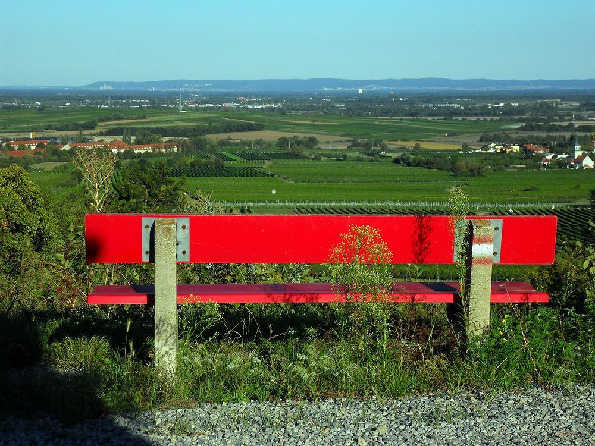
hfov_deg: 20.7
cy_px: 223
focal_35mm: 95
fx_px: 1633
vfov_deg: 15.6
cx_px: 298
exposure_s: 1/180
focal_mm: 16.6
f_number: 12.3
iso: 80
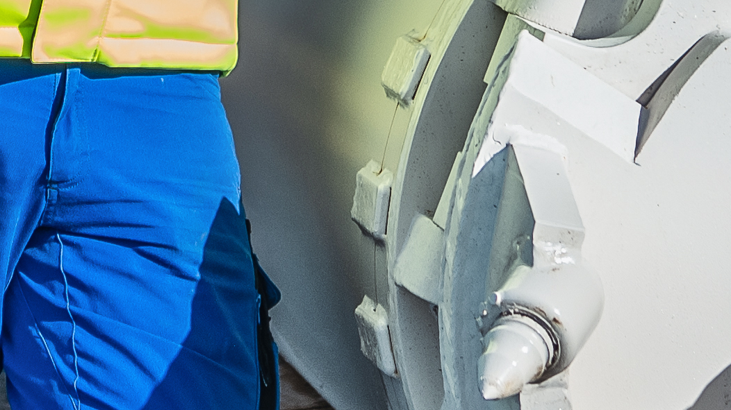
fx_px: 4670
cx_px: 151
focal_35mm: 241
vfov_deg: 4.9
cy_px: -547
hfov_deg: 8.9
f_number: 2
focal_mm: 40
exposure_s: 1/5000
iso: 250
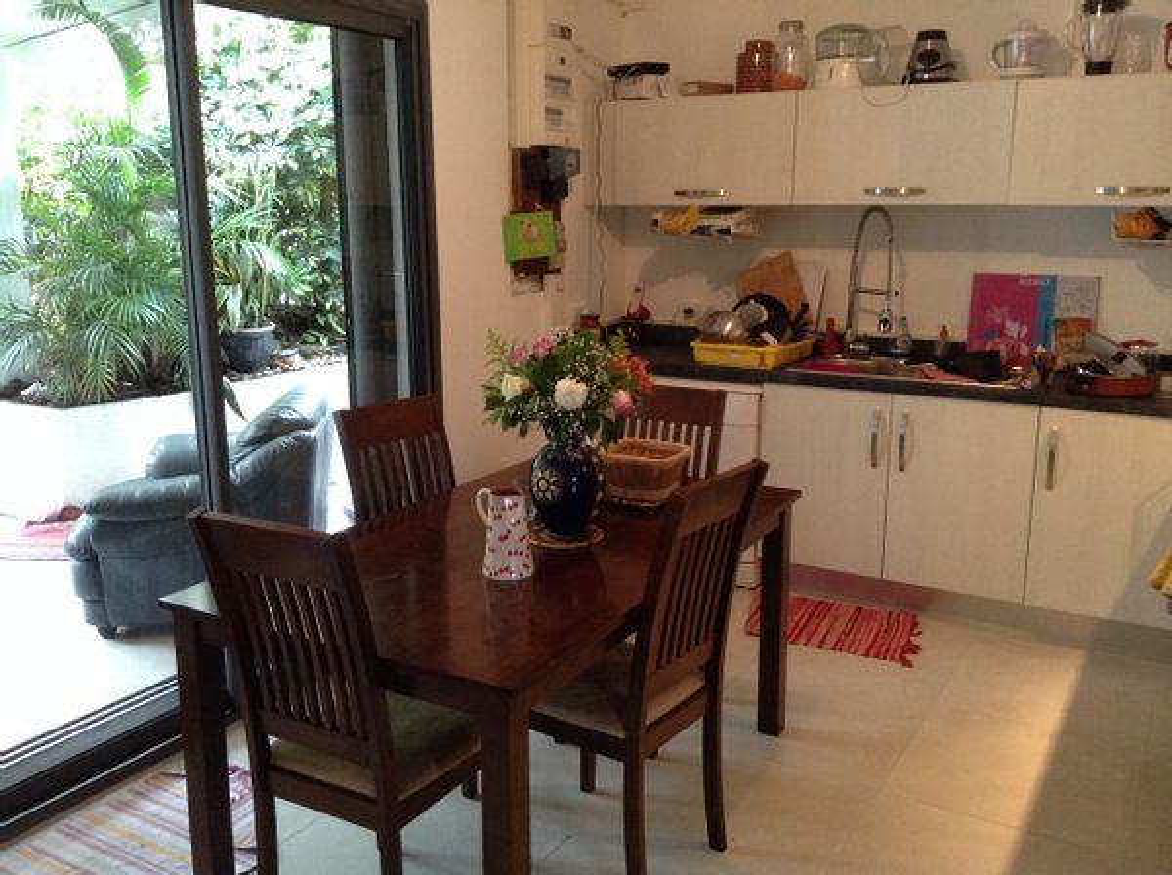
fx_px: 1116
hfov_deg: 55.4
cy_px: 438
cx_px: 586
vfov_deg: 42.8
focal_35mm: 33
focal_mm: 3.3
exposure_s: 1/24
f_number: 2.4
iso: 200
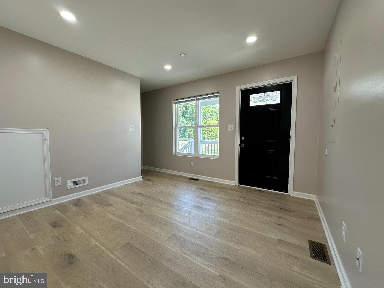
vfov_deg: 85.7
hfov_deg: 102.1
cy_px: 144
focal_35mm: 14
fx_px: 155
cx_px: 192
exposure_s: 1/120
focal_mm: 2.22
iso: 100
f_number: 2.2
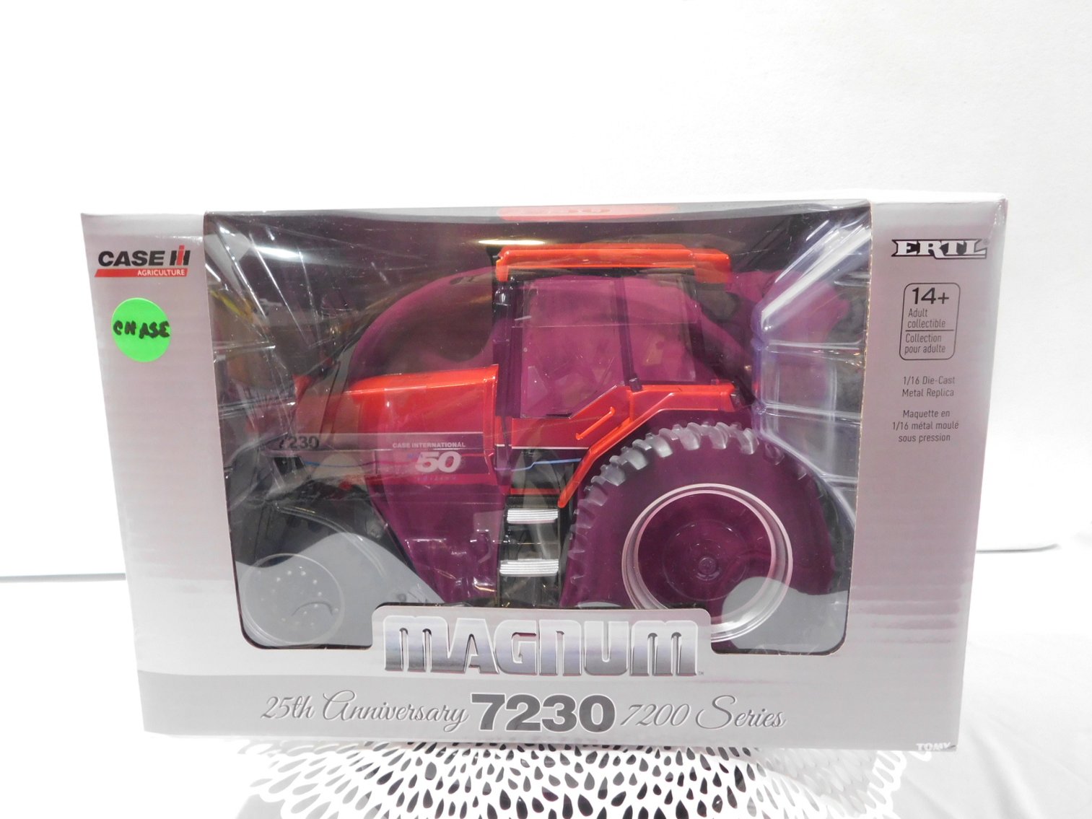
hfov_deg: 60.0
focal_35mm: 30
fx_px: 946
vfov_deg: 46.8
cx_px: 546
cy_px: 410
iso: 400
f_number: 3.2
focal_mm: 5.3
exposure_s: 1/20
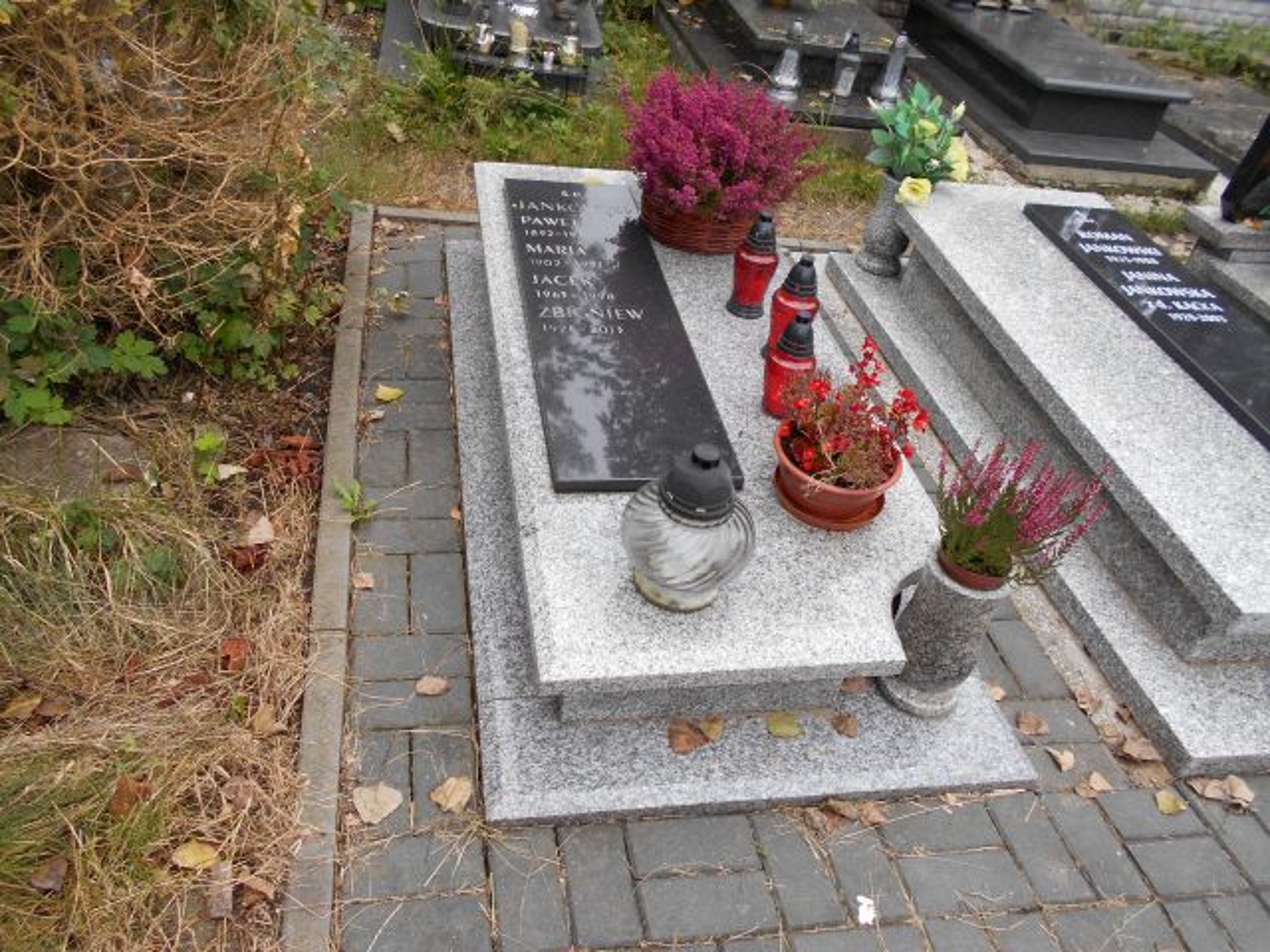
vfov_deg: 53.1
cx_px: 635
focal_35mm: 26
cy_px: 476
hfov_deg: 67.3
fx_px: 954
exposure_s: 1/50
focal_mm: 4.6
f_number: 3.2
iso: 80
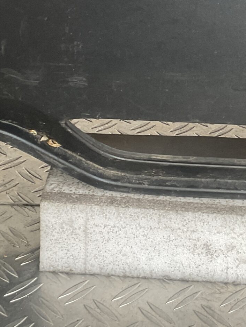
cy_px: 59
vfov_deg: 24.3
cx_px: 142
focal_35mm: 79
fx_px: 749
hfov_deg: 18.7
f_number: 1.8
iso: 64
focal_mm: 3
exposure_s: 1/50
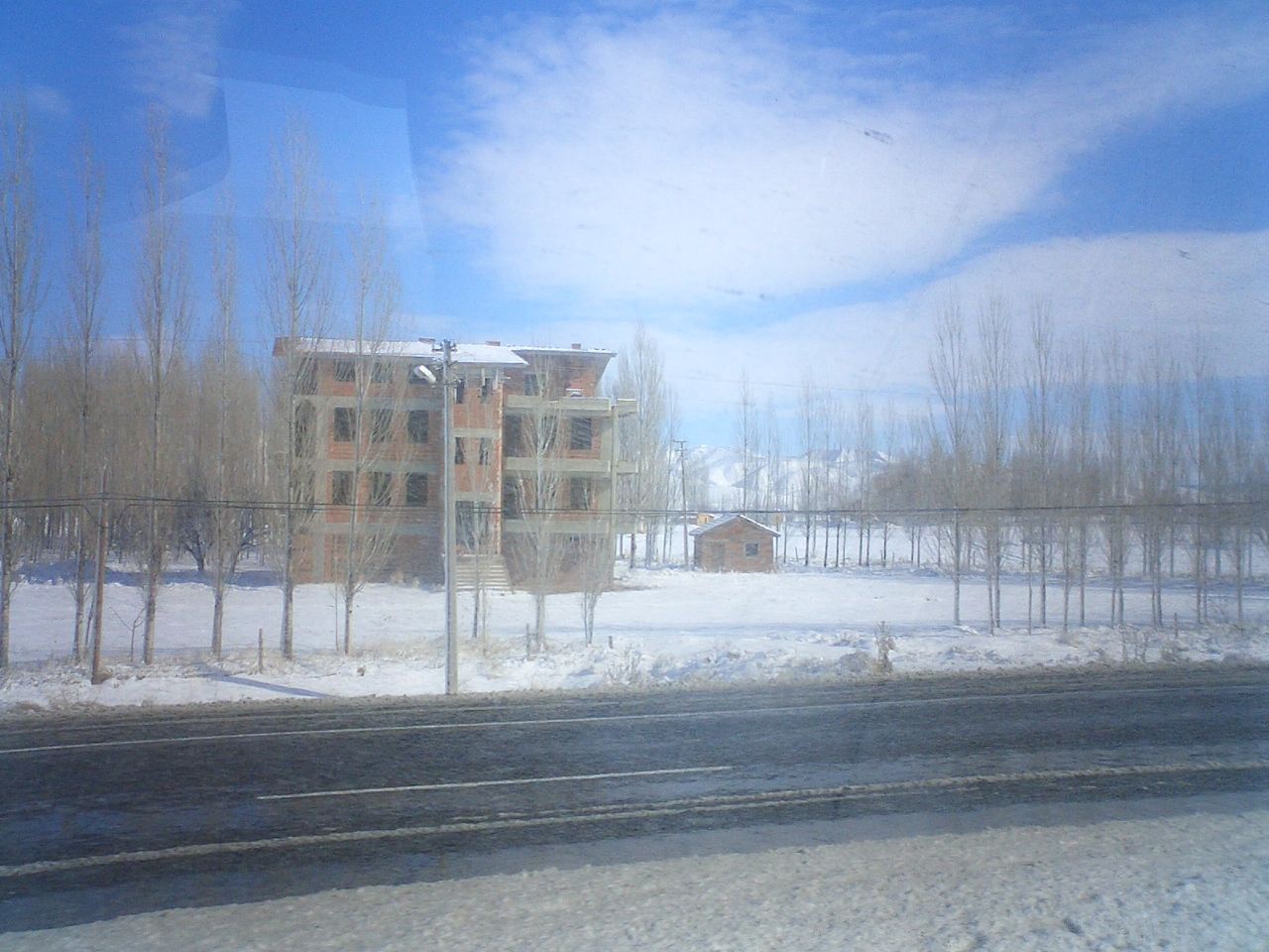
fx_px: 1356
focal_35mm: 37
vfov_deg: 38.7
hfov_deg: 50.1
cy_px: 476
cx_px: 634
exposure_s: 1/1000
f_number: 3.5
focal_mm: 5.6
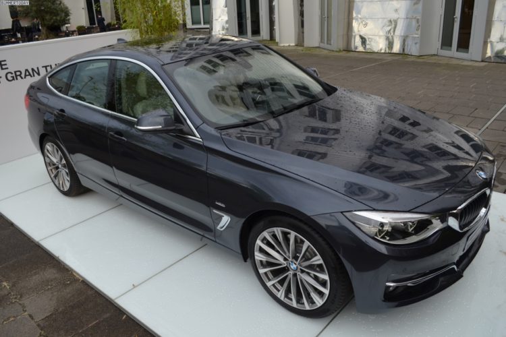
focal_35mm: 30
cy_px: 168
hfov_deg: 61.9
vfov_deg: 43.6
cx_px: 253
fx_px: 422
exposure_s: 1/125
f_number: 5.6
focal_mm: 20
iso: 320
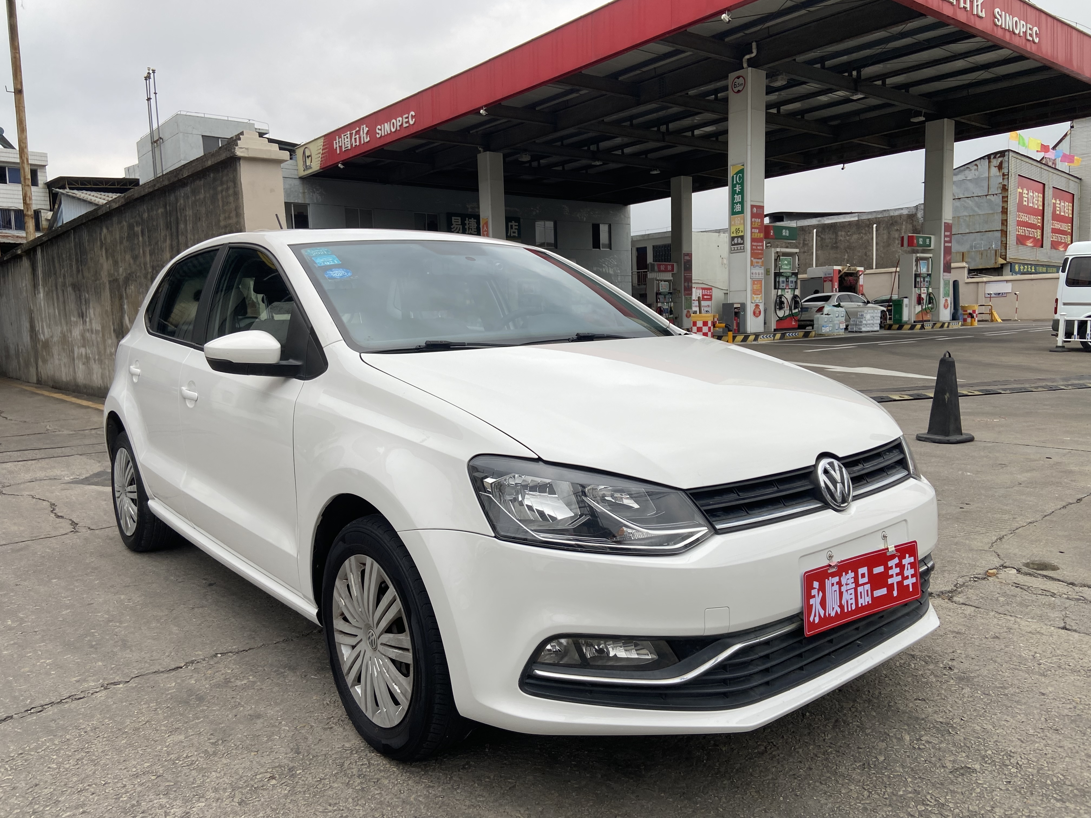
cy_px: 409
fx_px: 819
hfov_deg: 67.3
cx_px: 546
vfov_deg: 53.1
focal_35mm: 26
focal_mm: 4.25
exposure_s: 1/597
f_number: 1.8
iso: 32
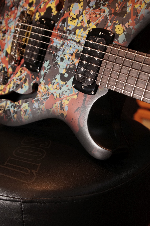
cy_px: 113
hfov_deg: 29.9
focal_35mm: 45
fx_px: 281
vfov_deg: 43.6
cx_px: 75
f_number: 5
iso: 800
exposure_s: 1/100
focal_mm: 30
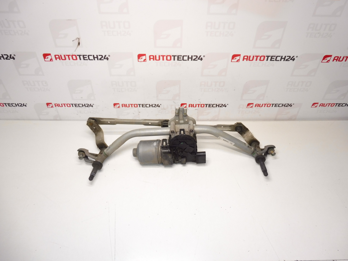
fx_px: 241
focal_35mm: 24
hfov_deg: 71.6
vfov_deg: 56.8
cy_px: 130
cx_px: 174
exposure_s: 1/80
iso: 200
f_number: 3.5
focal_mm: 4.3
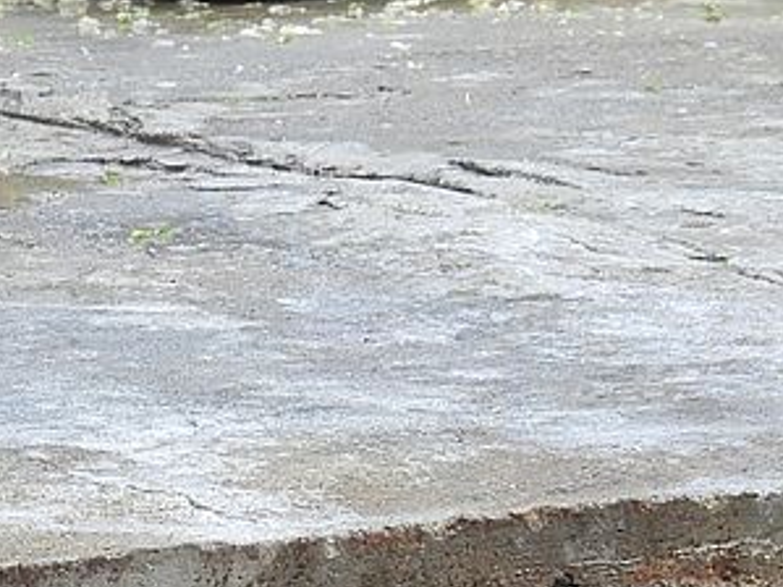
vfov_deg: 0.6
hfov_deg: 0.8
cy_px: 385
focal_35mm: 2541
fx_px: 57453
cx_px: -175
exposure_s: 1/320
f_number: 5.6
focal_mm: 170
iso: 400
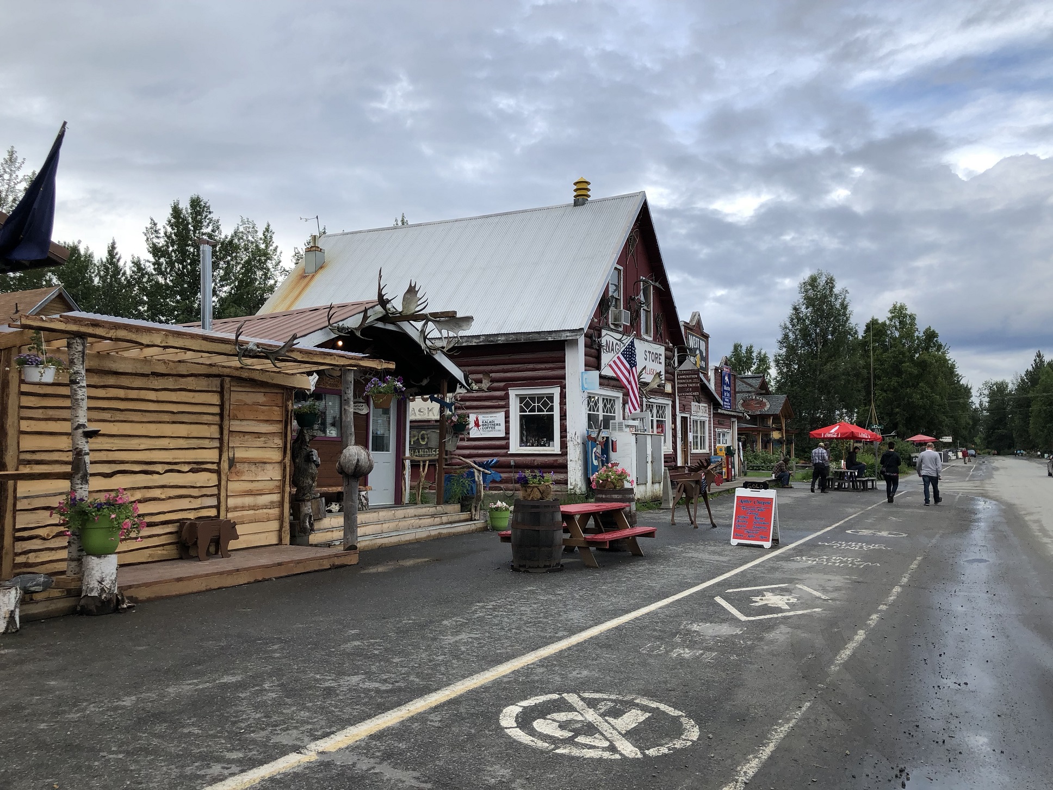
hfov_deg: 63.4
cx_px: 526
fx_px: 852
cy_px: 395
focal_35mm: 28
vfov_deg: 49.7
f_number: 1.8
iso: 20
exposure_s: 1/810
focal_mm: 3.99
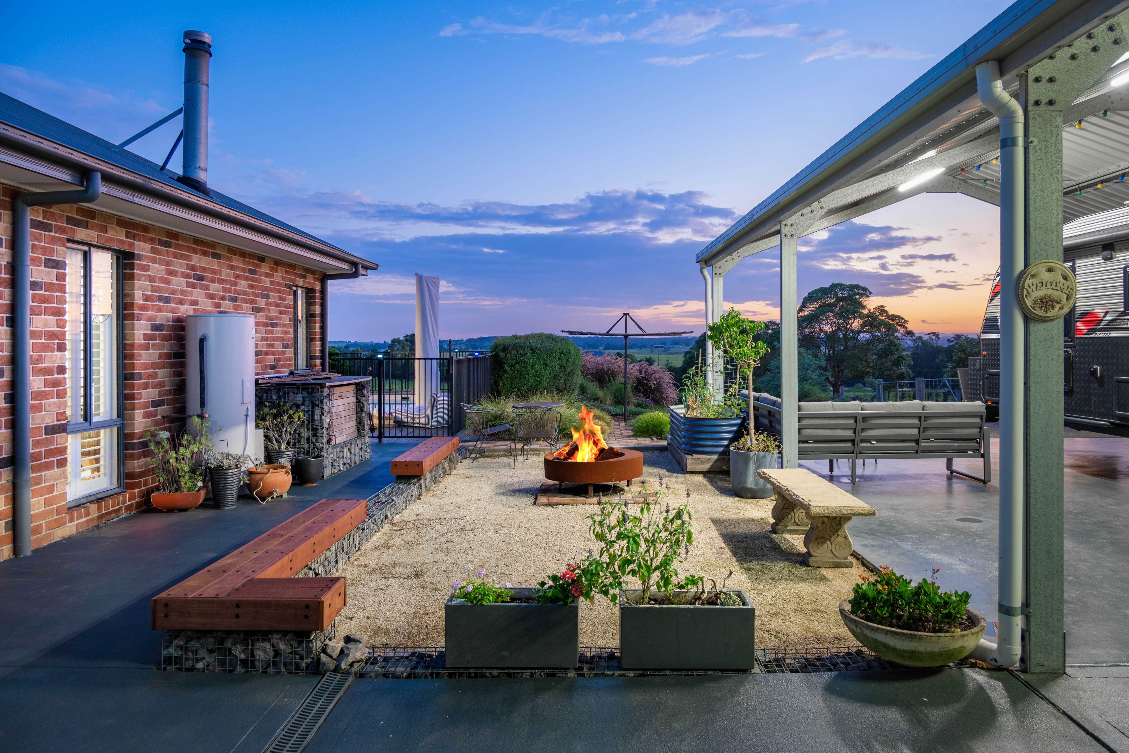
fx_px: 941
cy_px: 376
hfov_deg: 61.9
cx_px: 564
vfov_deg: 43.6
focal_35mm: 30
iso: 400
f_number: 5
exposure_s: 1
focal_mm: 30
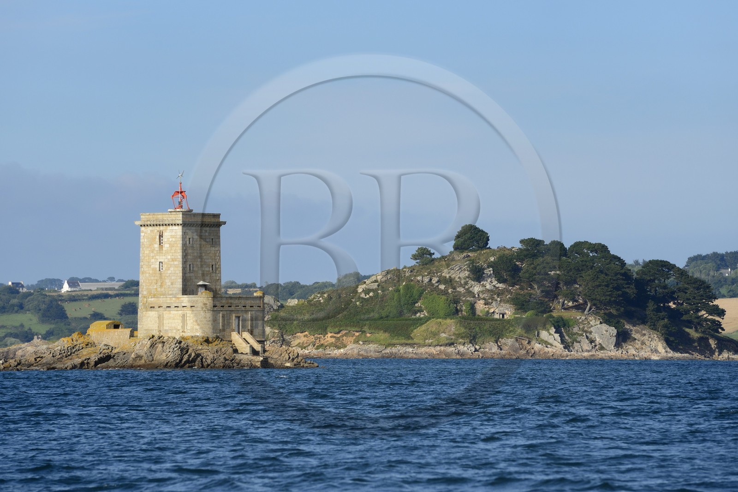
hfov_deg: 10.3
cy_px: 246
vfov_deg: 6.9
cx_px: 369
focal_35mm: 200
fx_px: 4099
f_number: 7.1
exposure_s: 1/1600
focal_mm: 200
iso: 400
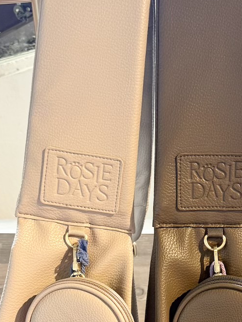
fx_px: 540
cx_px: 200
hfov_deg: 24.8
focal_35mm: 58
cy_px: 303
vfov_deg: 31.3
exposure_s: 1/50
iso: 200
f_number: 1.78
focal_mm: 6.76
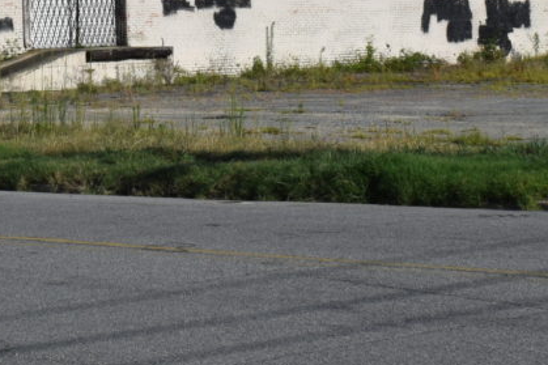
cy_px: -161
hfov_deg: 14.2
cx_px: 68
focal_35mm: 143
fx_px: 2176
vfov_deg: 9.4
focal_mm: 26
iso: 200
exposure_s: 1/500
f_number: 11
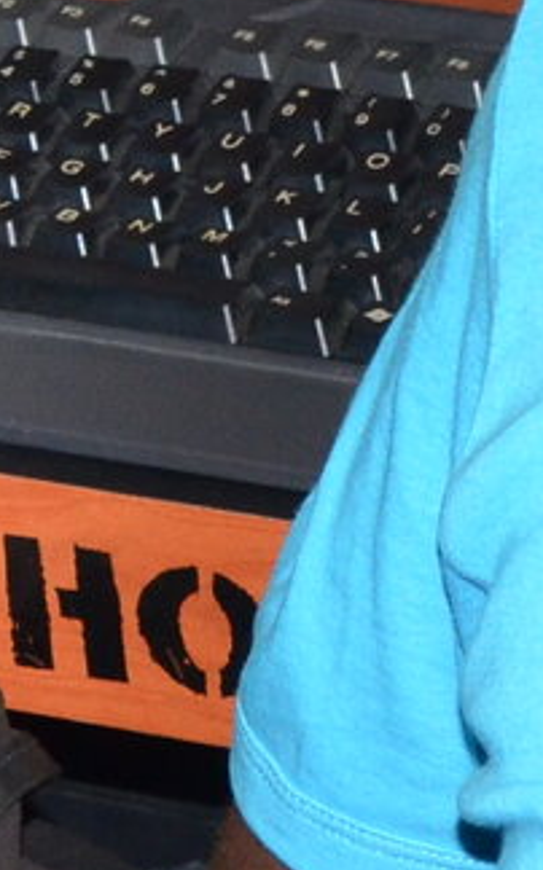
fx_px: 7828
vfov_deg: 6.2
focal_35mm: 330
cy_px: -741
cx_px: 339
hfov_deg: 4.0
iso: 800
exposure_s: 1/200
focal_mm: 28
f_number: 8
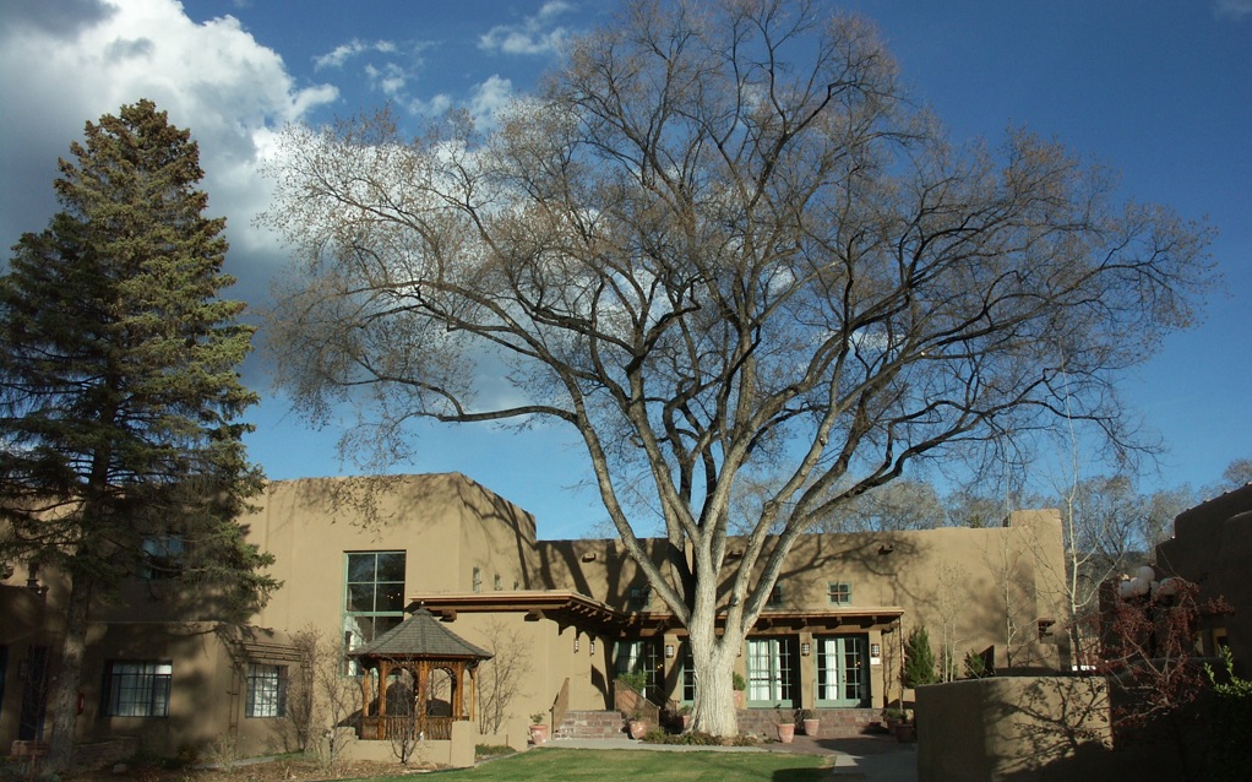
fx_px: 1160
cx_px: 626
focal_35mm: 34
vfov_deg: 37.2
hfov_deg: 56.7
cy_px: 411
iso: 100
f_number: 8
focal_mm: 8.38
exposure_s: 1/500
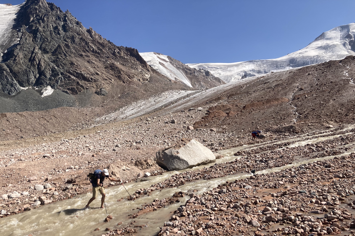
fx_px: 296
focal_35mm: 30
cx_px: 178
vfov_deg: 43.5
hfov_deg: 61.9
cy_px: 136
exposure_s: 1/2088
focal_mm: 3.99
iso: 20
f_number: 1.8
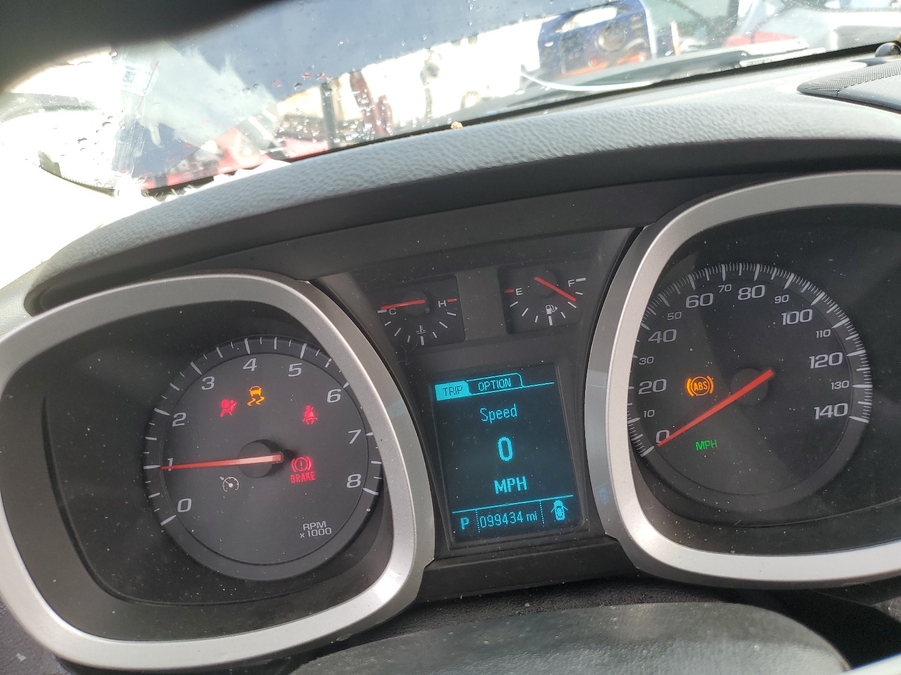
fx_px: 677
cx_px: 450
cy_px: 338
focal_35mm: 26
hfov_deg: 67.3
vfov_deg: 53.1
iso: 50
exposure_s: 1/244
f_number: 1.5
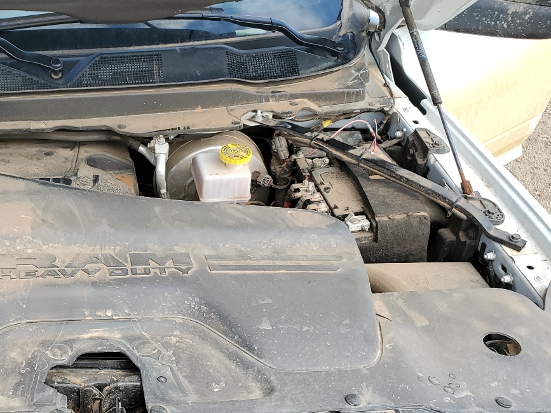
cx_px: 90
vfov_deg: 30.2
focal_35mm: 48
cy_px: 220
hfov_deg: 37.8
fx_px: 764
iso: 50
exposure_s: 1/909
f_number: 1.5
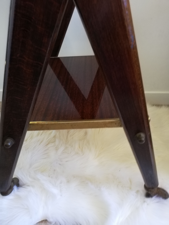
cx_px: 84
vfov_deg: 67.3
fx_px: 169
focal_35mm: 26
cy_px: 112
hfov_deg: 53.1
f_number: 2.2
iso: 400
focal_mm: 3.81
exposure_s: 1/24
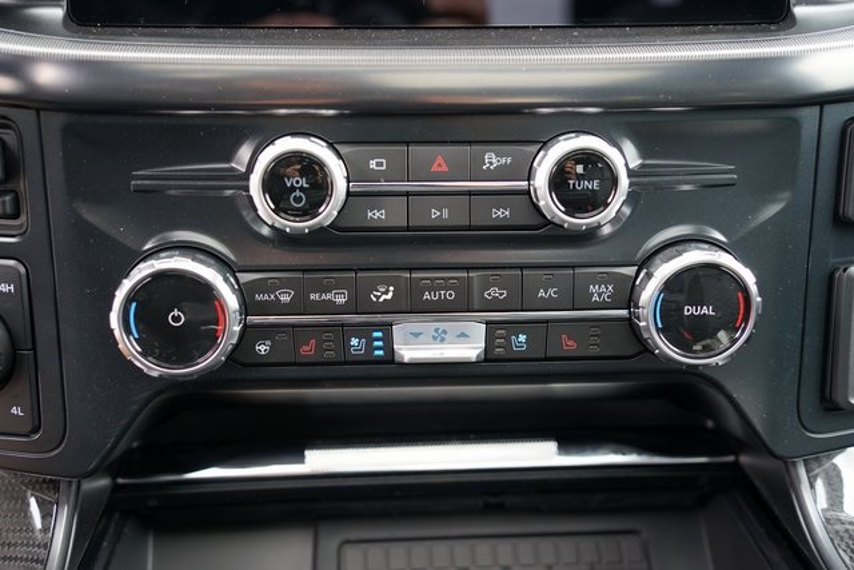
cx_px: 427
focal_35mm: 40
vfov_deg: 33.4
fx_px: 949
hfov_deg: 48.4
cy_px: 285
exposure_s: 1/60
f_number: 4
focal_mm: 40
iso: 640
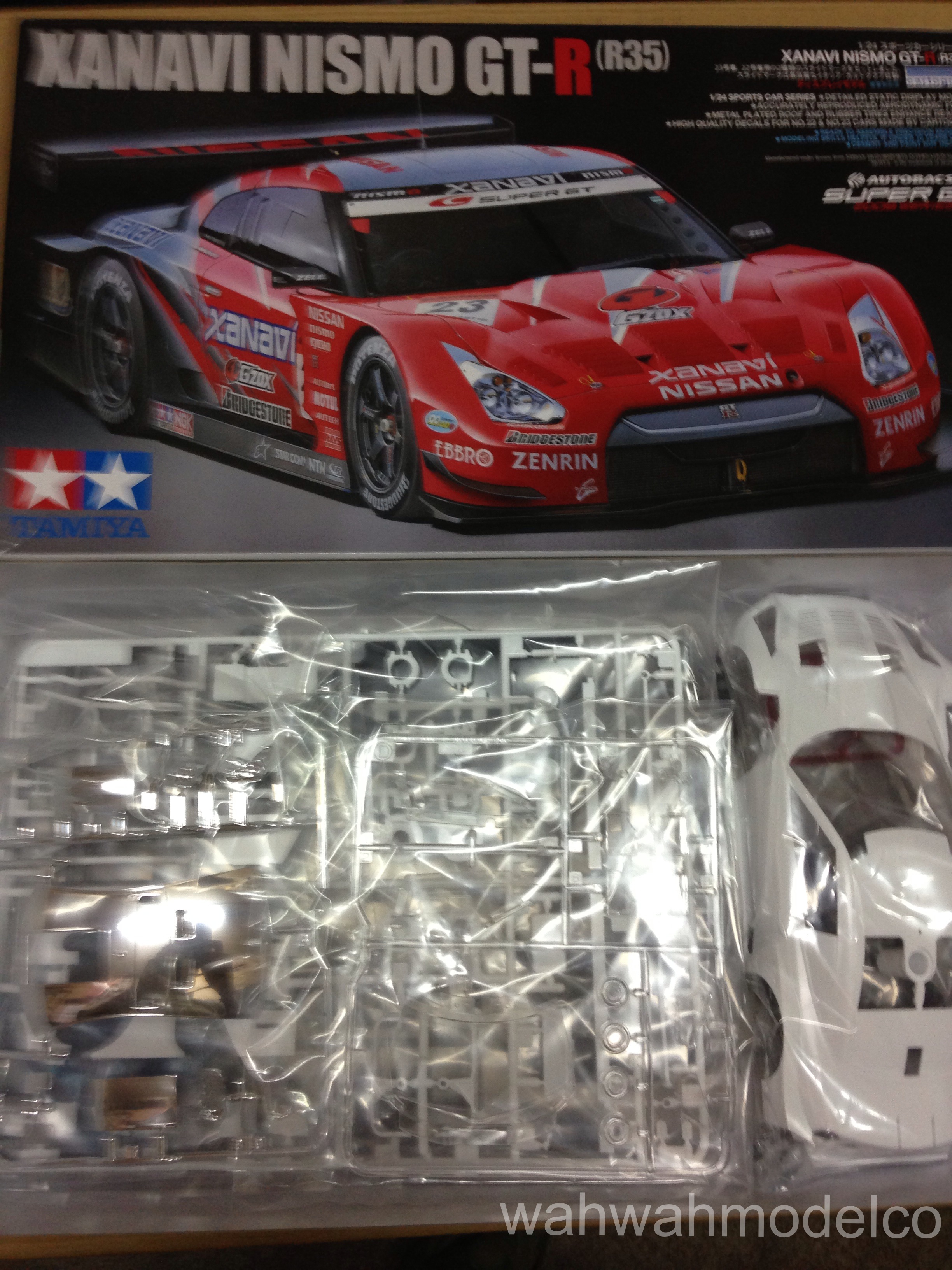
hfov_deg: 42.9
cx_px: 476
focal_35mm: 33
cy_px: 635
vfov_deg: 55.4
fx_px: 1210
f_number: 2.4
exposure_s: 1/20
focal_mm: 4.13
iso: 125
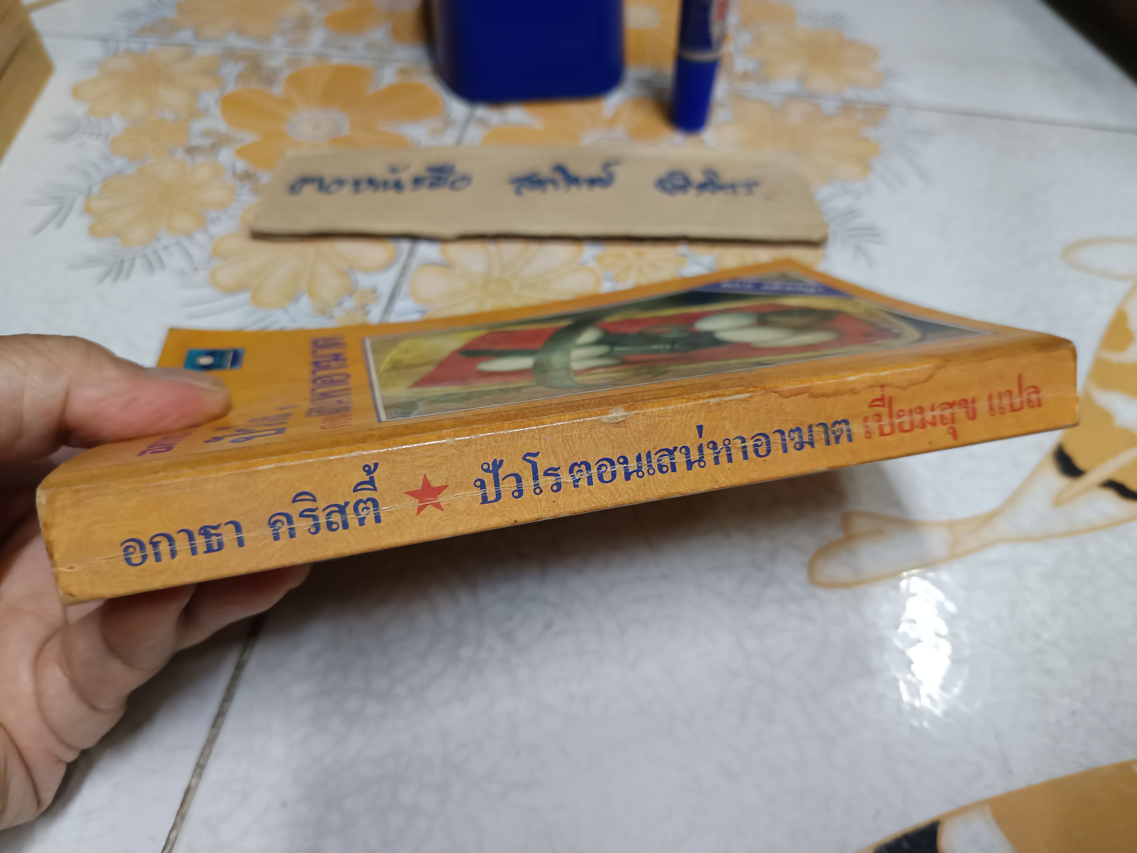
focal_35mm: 24
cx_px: 568
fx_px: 788
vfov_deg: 56.8
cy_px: 426
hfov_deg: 71.6
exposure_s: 1/33.3
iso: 1172
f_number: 1.7
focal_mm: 5.31
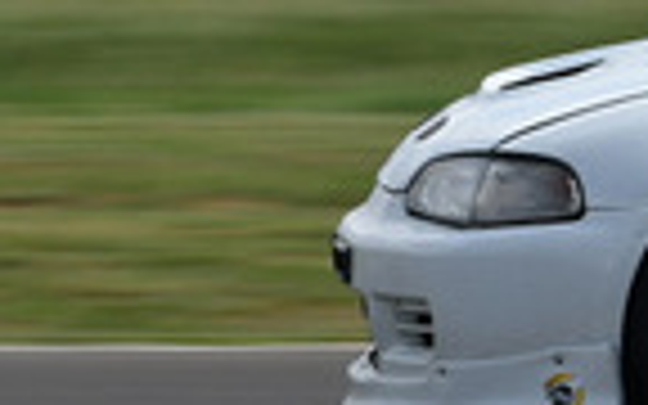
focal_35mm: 1705
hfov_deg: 1.2
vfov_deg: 0.8
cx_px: 1328
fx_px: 30110
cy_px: -346
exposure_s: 1/200
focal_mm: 200
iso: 100
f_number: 10
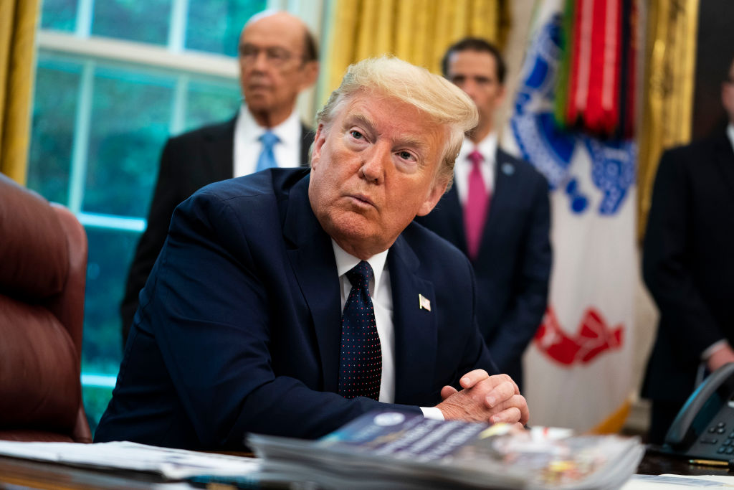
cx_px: 367
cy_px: 245
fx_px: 1509
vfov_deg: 18.4
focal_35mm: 74
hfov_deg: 27.3
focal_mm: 74
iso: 2000
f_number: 2.8
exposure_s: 1/160
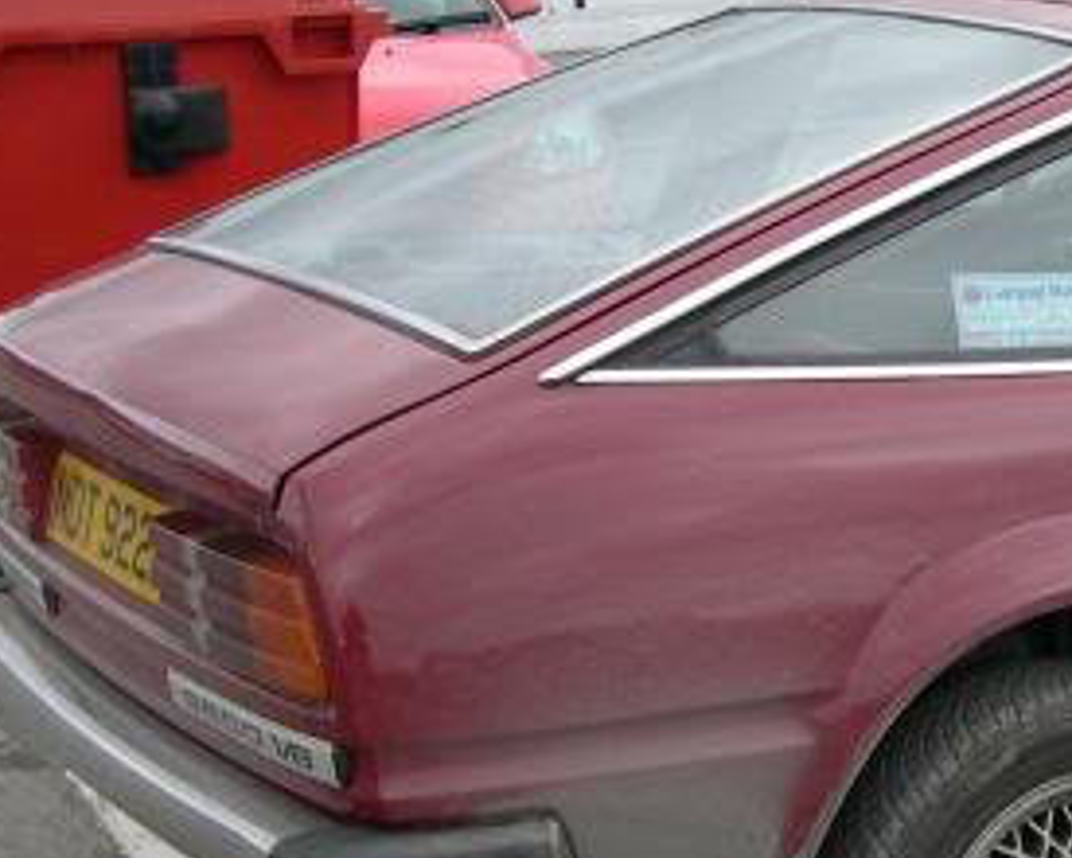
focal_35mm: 108
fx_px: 3427
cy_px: 526
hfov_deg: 16.7
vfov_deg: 14.3
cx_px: 1407
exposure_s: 1/231
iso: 100
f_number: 2.8
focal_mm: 8
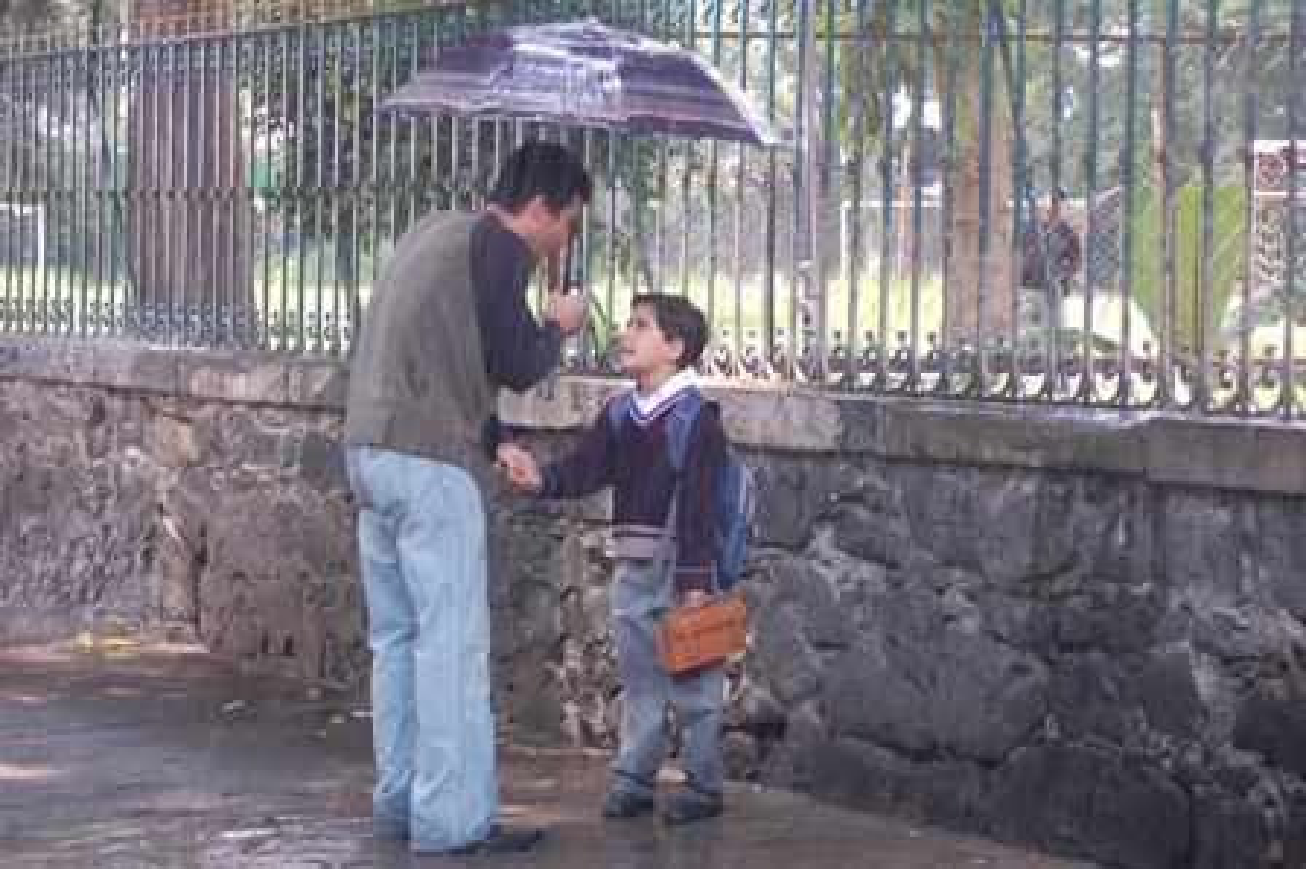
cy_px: 434
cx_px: 653
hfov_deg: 19.5
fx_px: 3806
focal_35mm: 105
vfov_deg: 13.0
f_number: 4.5
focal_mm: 70
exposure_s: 1/50
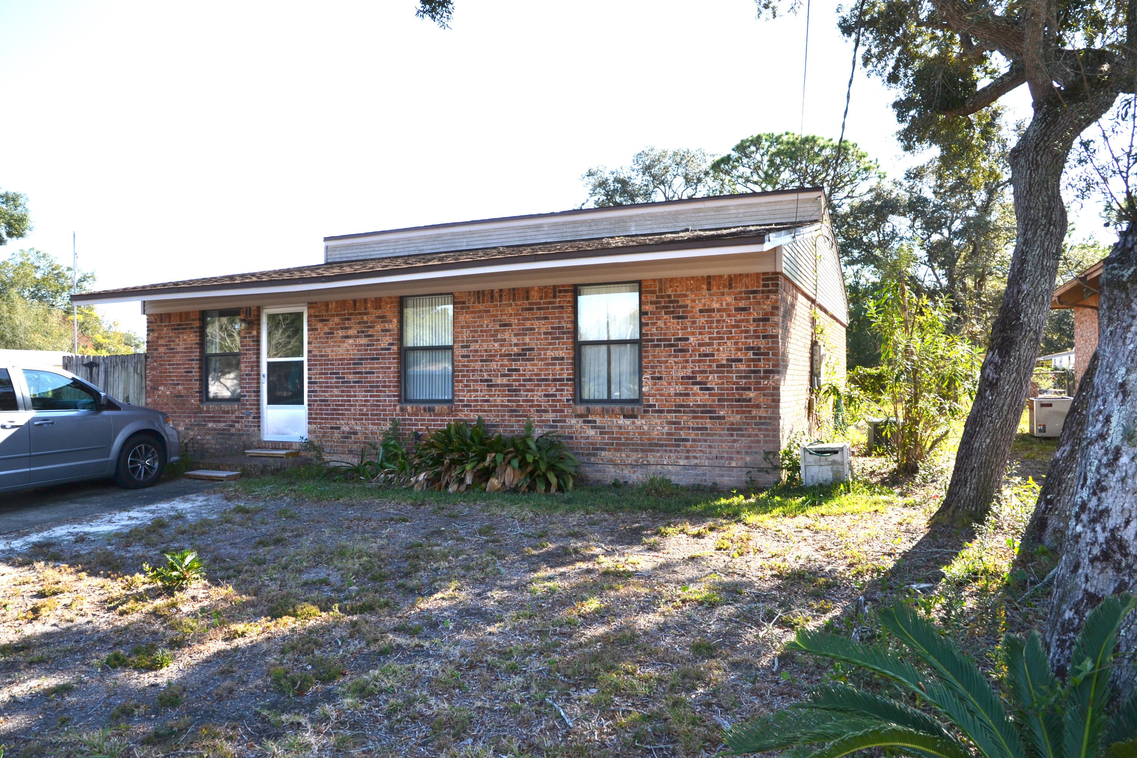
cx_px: 568
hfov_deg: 73.7
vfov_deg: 53.1
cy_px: 379
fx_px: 758
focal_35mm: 24
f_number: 6.3
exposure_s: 1/160
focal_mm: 16
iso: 100
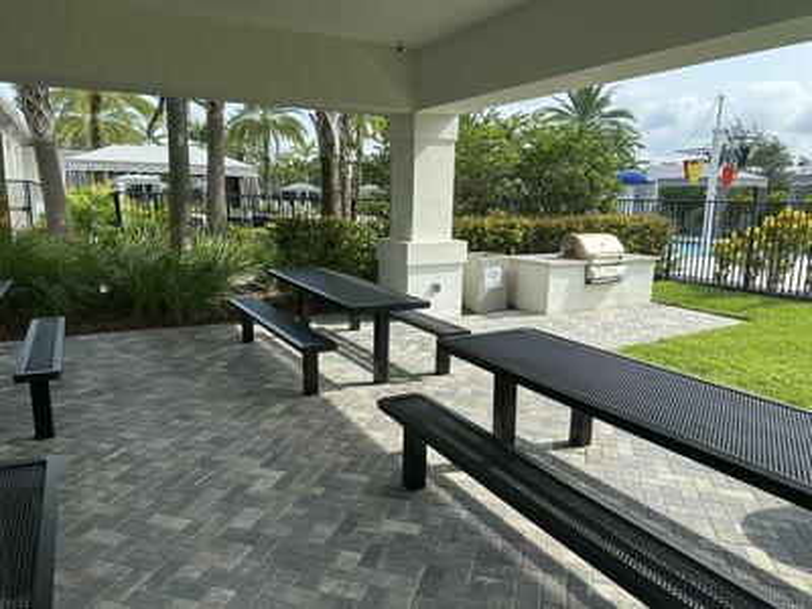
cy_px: 304
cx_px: 406
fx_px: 563
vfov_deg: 56.8
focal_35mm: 24
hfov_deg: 71.6
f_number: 1.78
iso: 80
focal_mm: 6.86
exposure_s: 1/1916
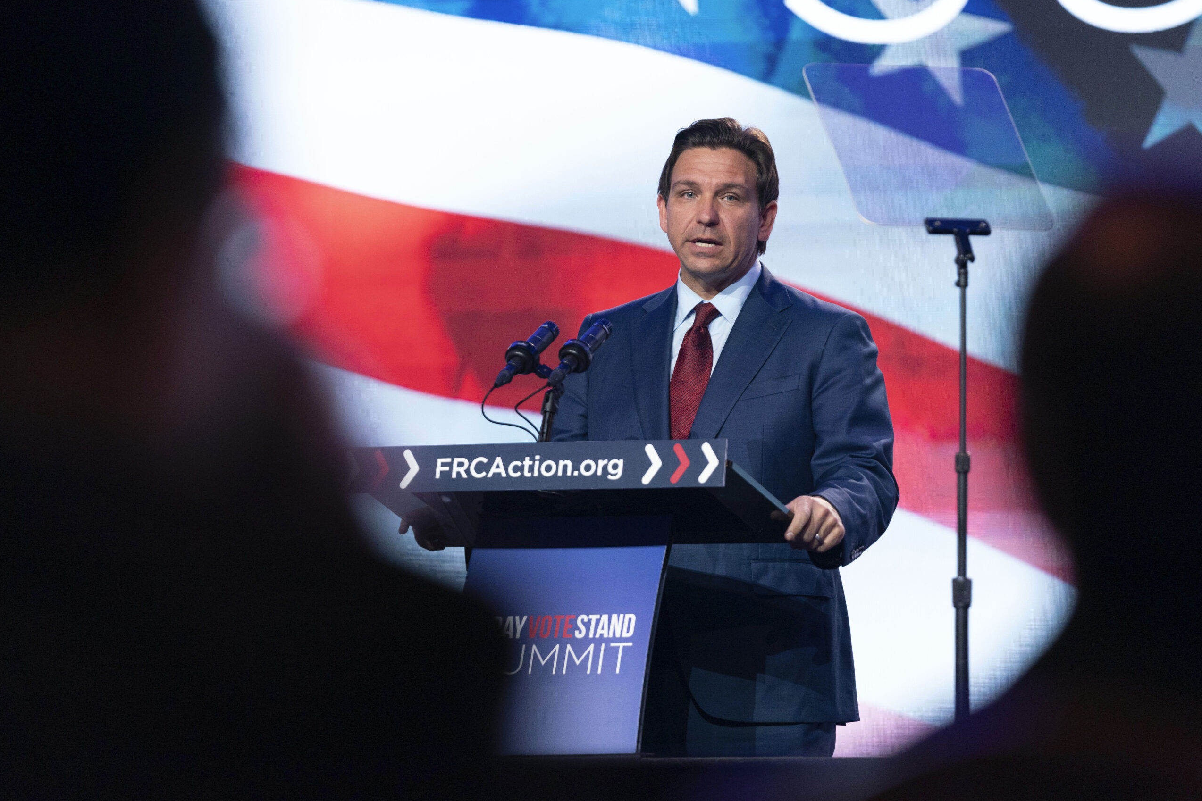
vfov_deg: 6.8
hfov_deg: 10.2
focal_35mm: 201
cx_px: 600
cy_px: 400
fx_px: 6711
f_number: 3.5
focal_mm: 200
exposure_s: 1/400
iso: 2500
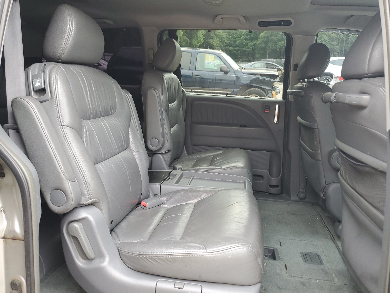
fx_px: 293
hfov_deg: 67.3
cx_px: 195
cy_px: 146
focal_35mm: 26
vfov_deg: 53.1
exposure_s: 1/60.2
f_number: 1.5
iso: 59
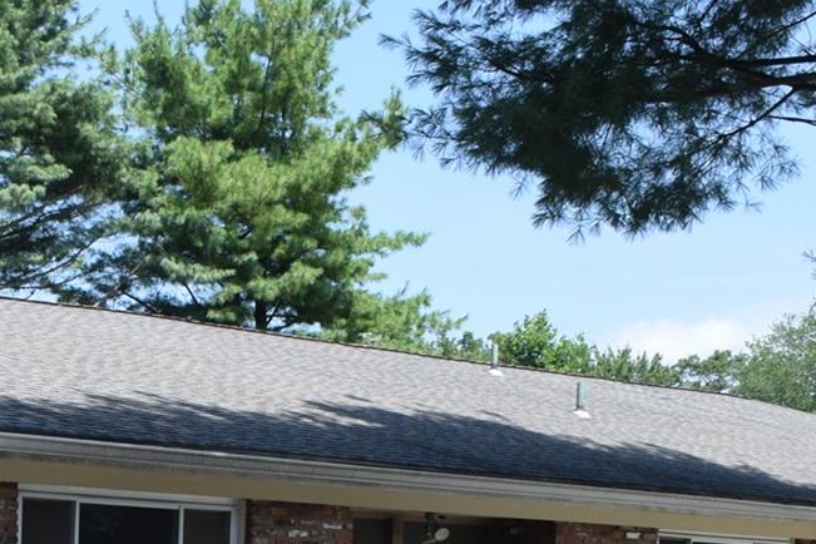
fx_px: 1927
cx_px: 71
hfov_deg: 23.3
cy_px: 709
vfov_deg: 15.3
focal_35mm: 85
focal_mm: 18
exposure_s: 1/250
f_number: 8
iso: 400
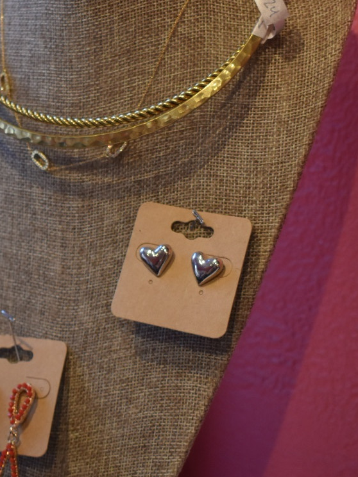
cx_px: 48
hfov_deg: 16.1
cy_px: 149
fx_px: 1255
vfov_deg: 21.4
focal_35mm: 91
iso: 800
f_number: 4.2
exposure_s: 1/200
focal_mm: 29
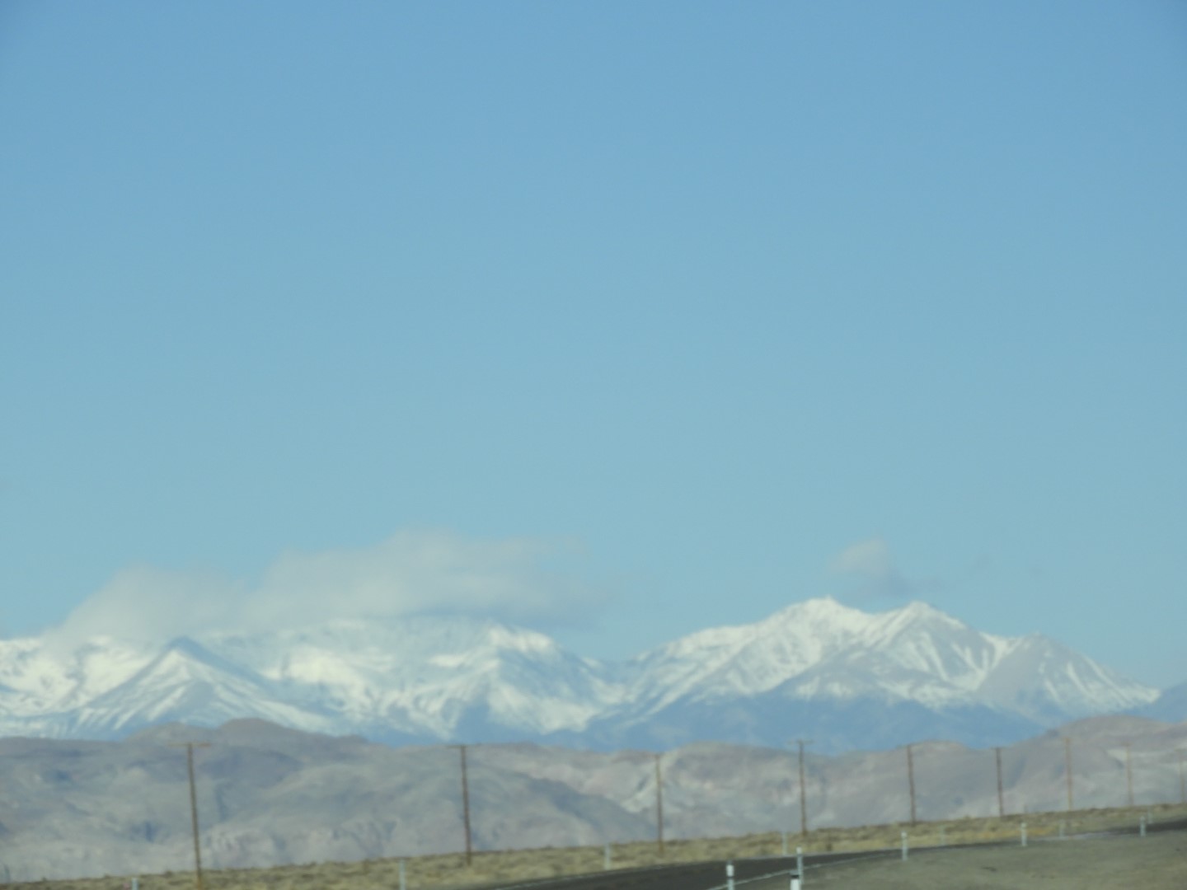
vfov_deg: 5.5
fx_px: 9258
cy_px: 445
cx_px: 594
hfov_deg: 7.3
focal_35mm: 270
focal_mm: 48.4
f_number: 5.5
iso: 100
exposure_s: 1/800
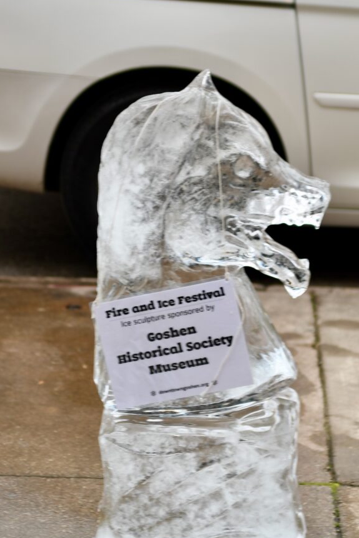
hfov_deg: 12.8
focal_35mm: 107
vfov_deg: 19.1
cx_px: 202
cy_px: 305
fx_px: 1600
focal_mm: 60
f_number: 2.8
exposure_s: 1/40
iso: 100
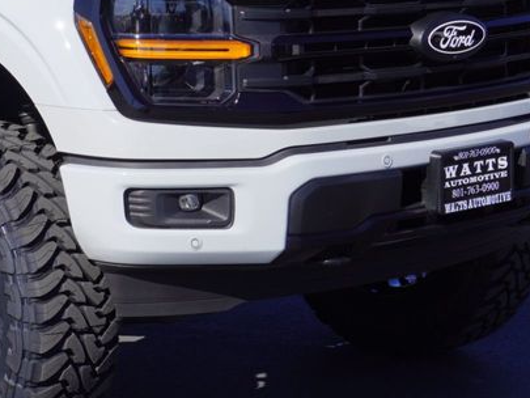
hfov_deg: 15.5
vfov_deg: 11.9
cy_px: 92
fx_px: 1899
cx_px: -55
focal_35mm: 124
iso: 100
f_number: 11
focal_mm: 34
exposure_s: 1/160
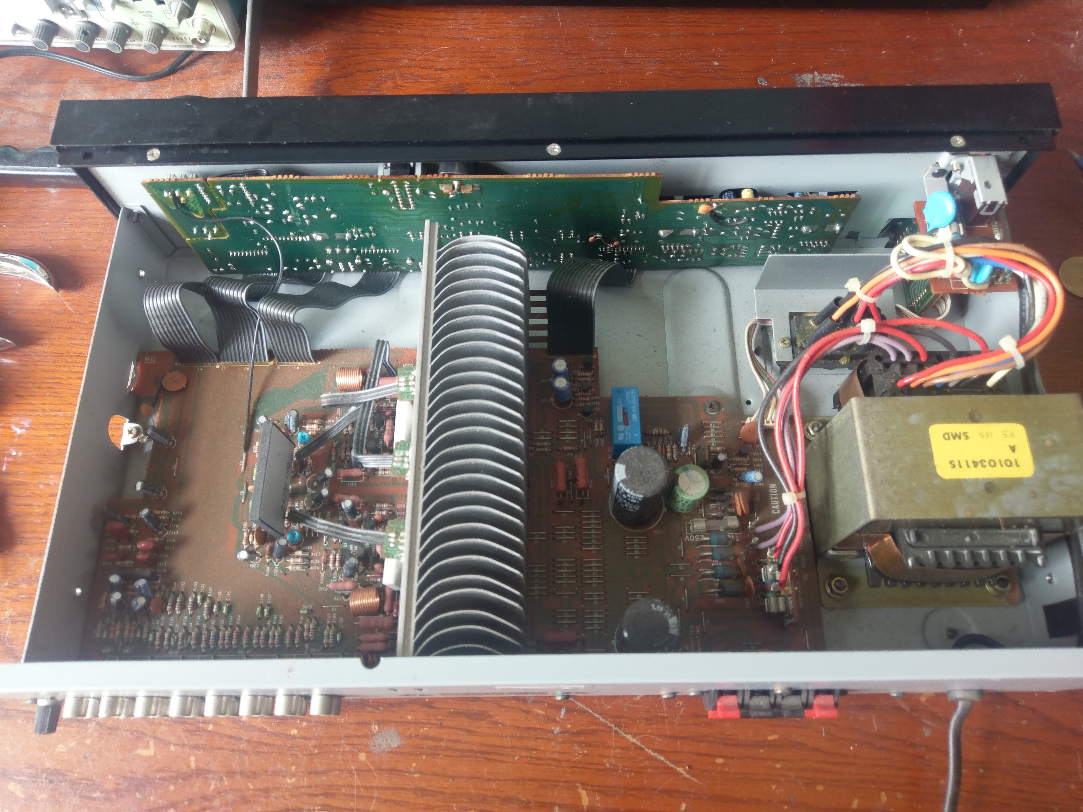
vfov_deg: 53.1
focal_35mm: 26
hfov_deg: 67.3
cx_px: 542
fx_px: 813
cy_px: 406
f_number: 1.8
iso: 250
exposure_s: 1/25
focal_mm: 4.58
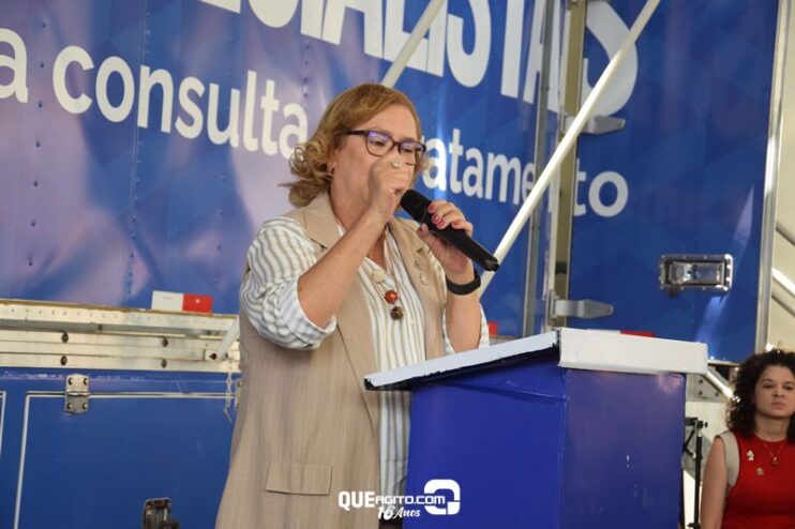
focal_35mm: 99
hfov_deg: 20.6
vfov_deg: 13.8
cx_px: 398
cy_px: 264
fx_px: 2185
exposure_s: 1/200
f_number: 5.3
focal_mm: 66
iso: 800
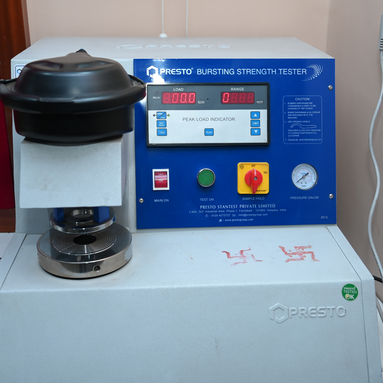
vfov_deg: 38.6
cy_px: 190
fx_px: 546
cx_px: 202
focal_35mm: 44
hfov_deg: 38.6
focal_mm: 33.5
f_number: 5.6
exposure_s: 1/160
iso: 640
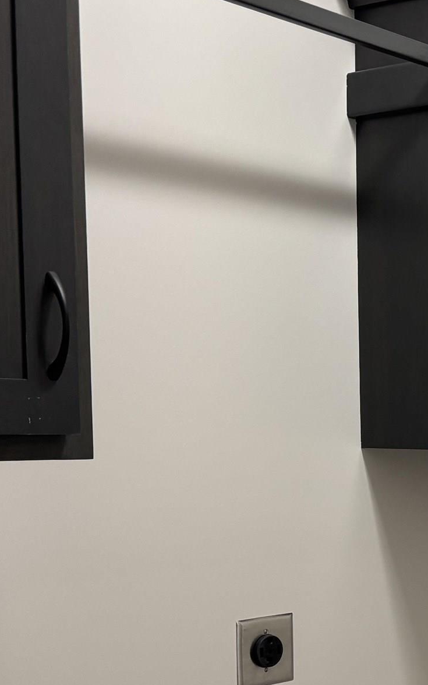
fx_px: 1344
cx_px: 714
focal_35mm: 72
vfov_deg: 28.2
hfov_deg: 16.0
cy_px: 507
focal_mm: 5.96
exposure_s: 1/60
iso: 125
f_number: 1.6
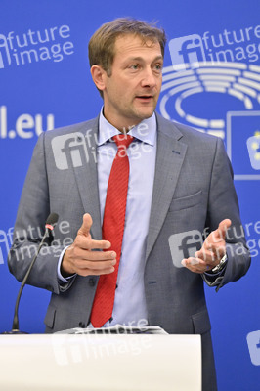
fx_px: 1790
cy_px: 196
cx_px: 130
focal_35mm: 165
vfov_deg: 12.5
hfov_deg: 8.3
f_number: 2.8
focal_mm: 165
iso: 5000
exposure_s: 1/800
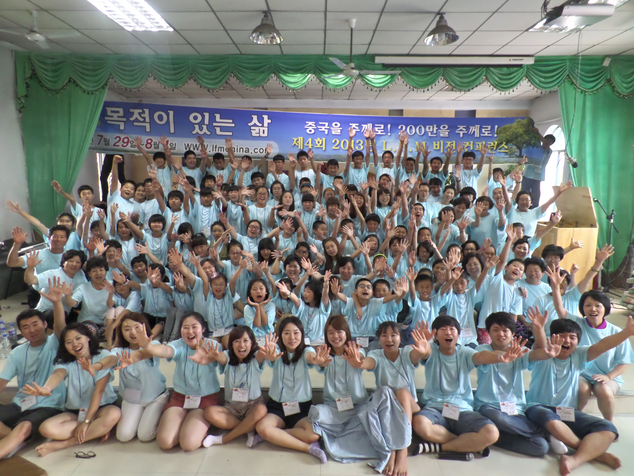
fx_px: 421
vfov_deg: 58.9
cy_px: 238
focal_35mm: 23
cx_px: 317
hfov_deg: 73.9
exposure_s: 1/15
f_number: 2.8
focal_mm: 4.1
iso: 400
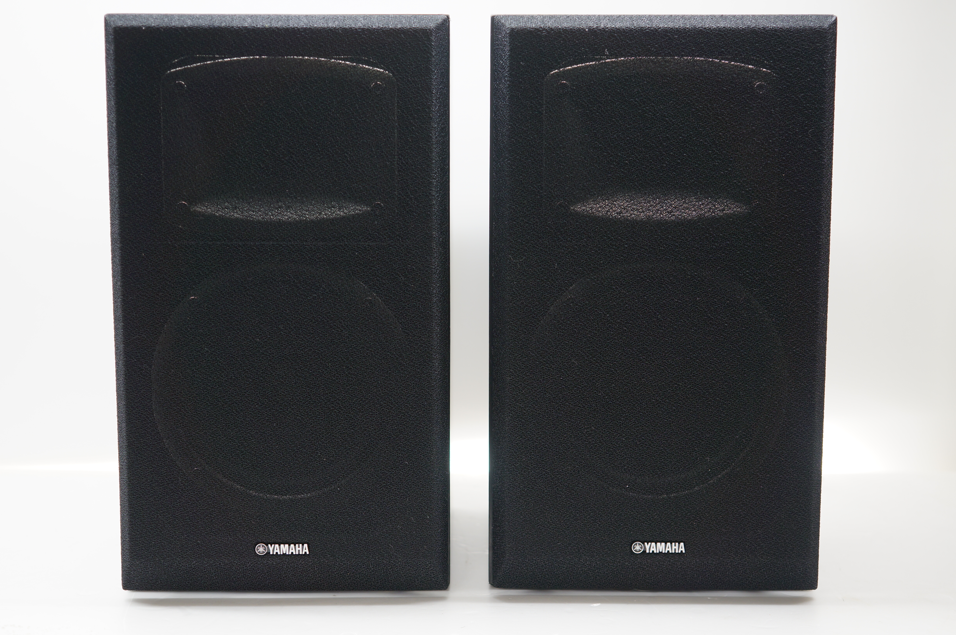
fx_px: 1194
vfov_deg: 29.8
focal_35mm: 45
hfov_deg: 43.6
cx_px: 478
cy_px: 318
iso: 100
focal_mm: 30
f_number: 2.8
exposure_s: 1/50
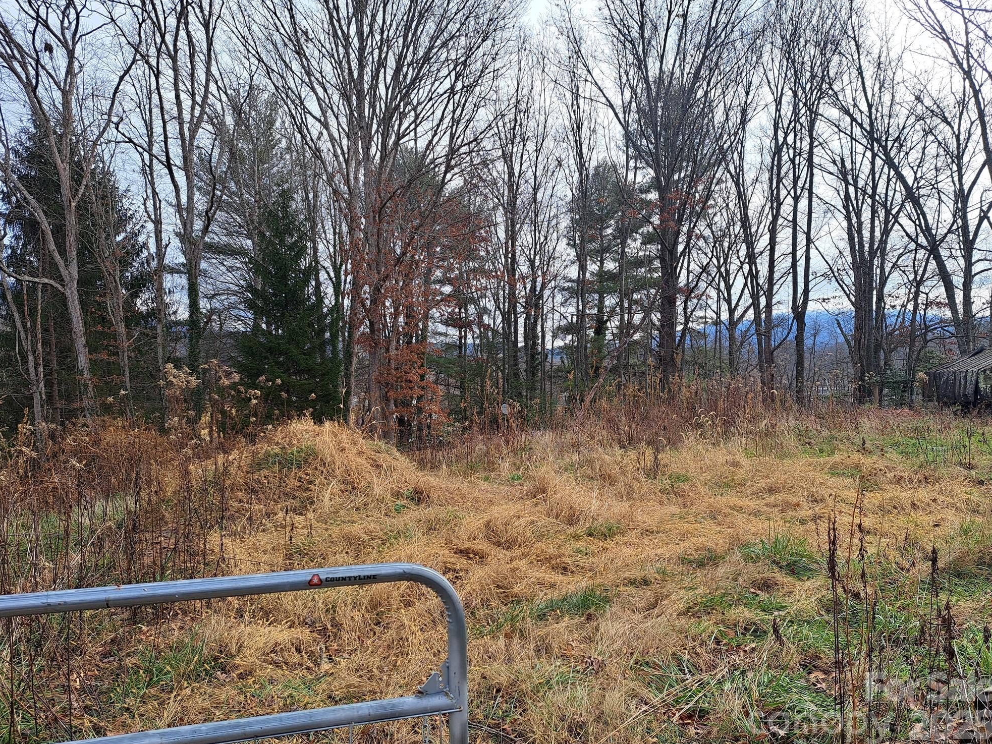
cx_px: 515
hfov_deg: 69.4
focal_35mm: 25
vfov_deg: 54.9
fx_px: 717
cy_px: 379
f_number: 1.8
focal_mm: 5.23
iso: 50
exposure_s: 1/596
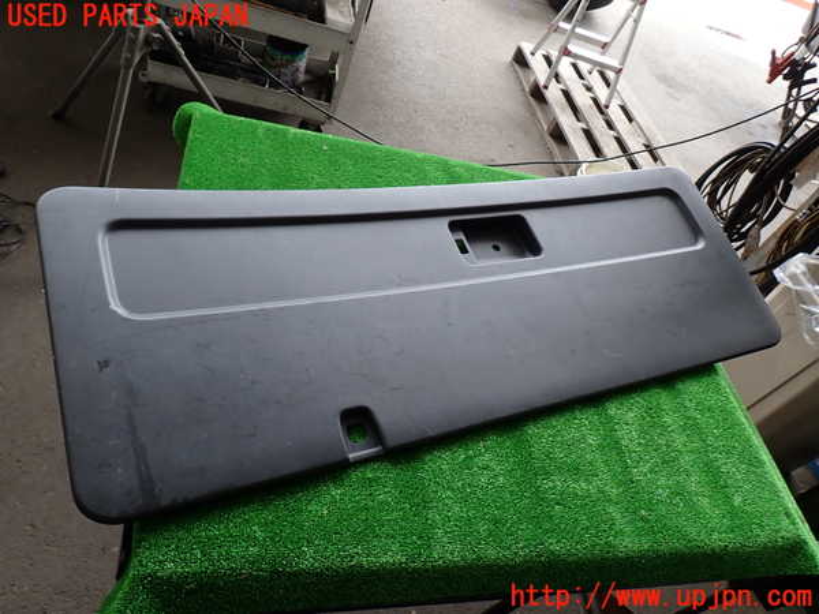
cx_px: 410
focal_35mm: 25
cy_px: 307
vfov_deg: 54.9
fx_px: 591
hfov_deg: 69.4
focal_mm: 4.5
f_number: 2.8
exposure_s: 1/100
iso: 100
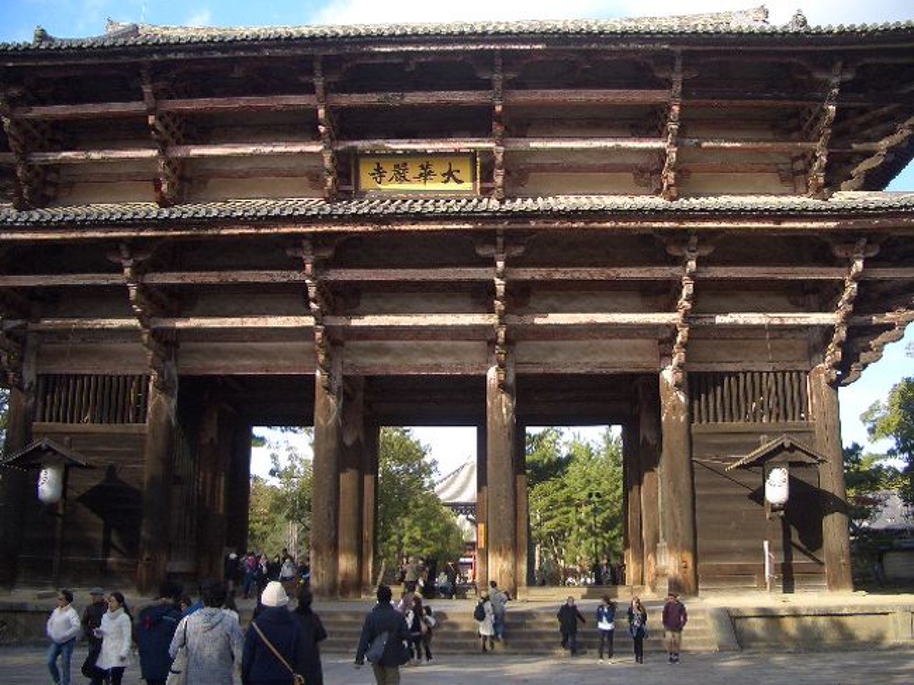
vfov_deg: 40.7
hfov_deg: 52.6
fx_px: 924
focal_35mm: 35
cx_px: 457
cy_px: 342
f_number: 2.6
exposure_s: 1/320
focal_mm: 5.8
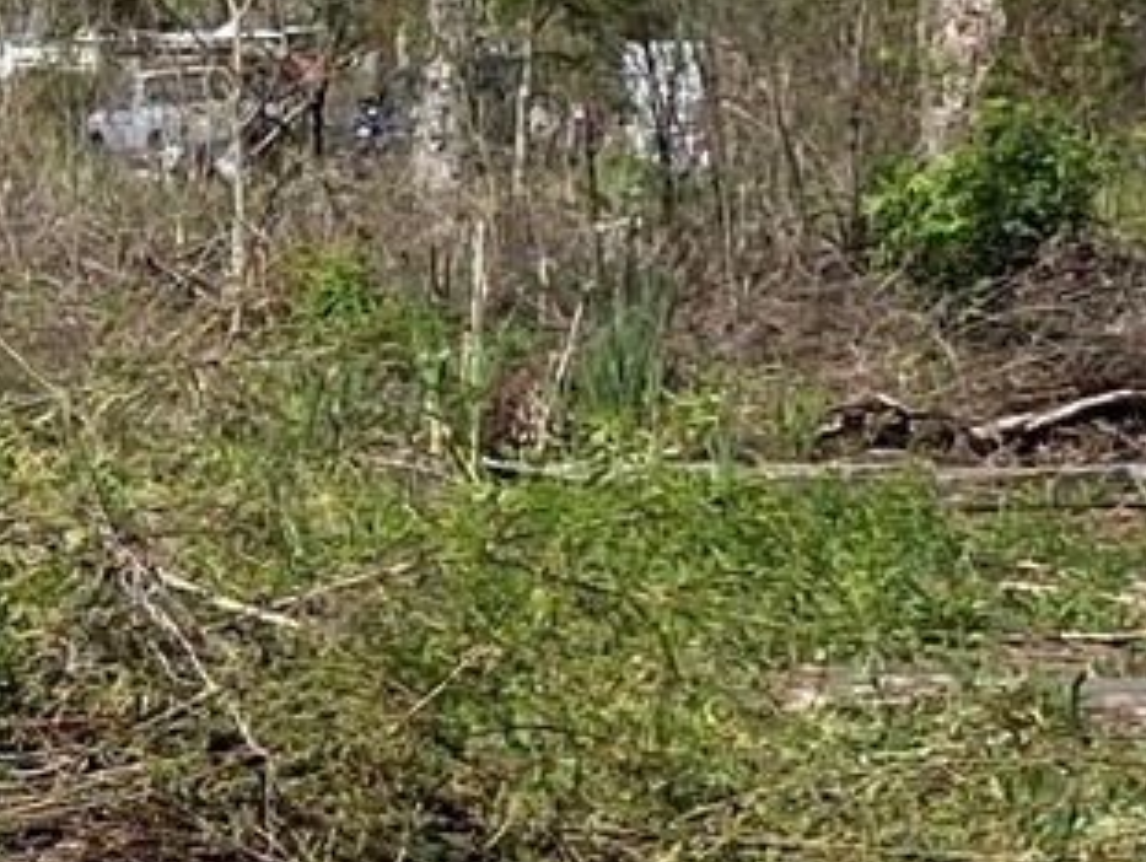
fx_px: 5668
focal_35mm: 171
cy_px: 273
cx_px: -796
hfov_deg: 10.9
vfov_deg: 8.7
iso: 32
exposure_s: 1/2890
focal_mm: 4.25
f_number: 1.8
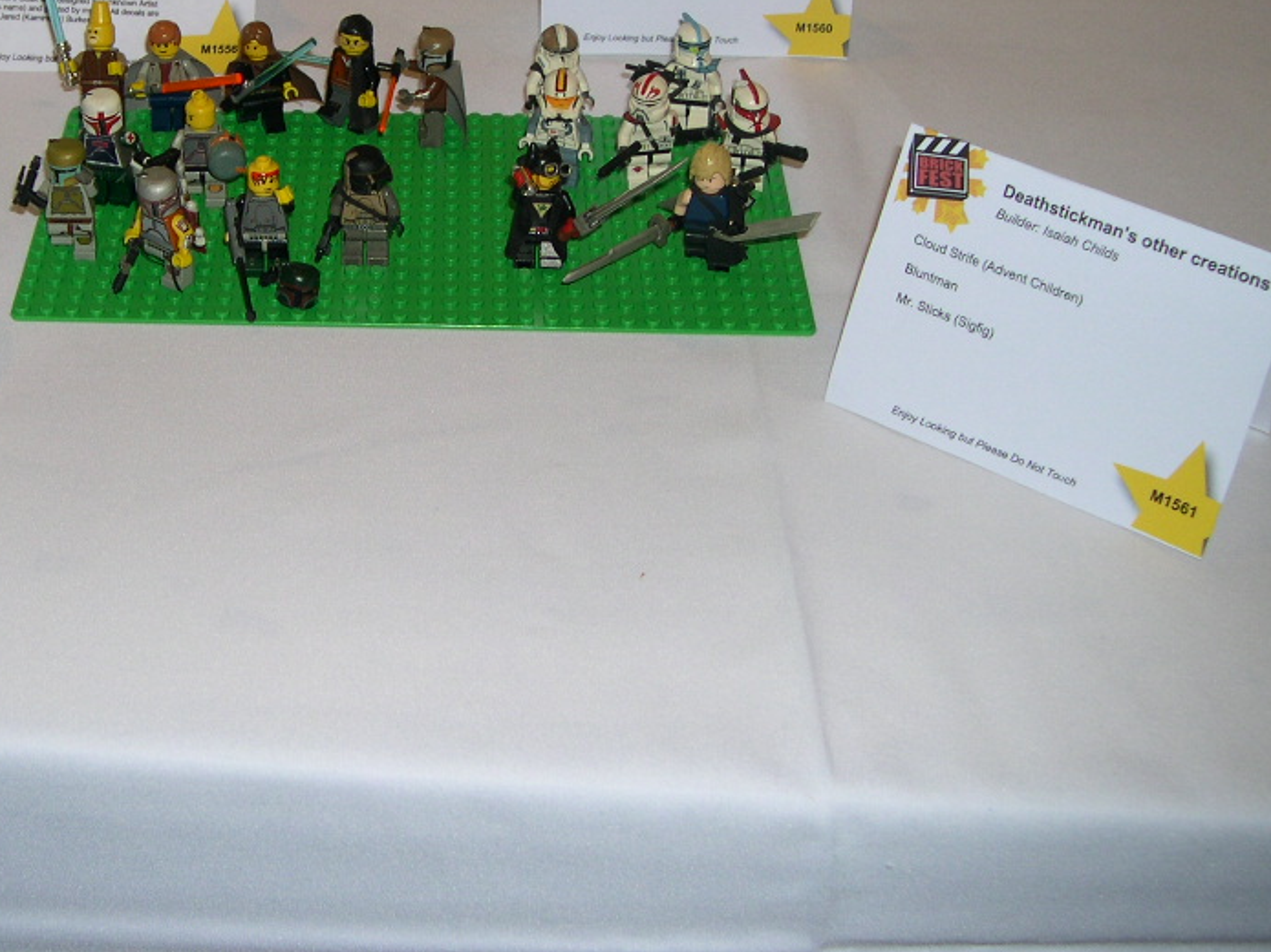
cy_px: 300
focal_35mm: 56
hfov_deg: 34.0
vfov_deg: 25.9
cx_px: 411
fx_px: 2056
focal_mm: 8
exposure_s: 1/60
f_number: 2.8
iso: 100
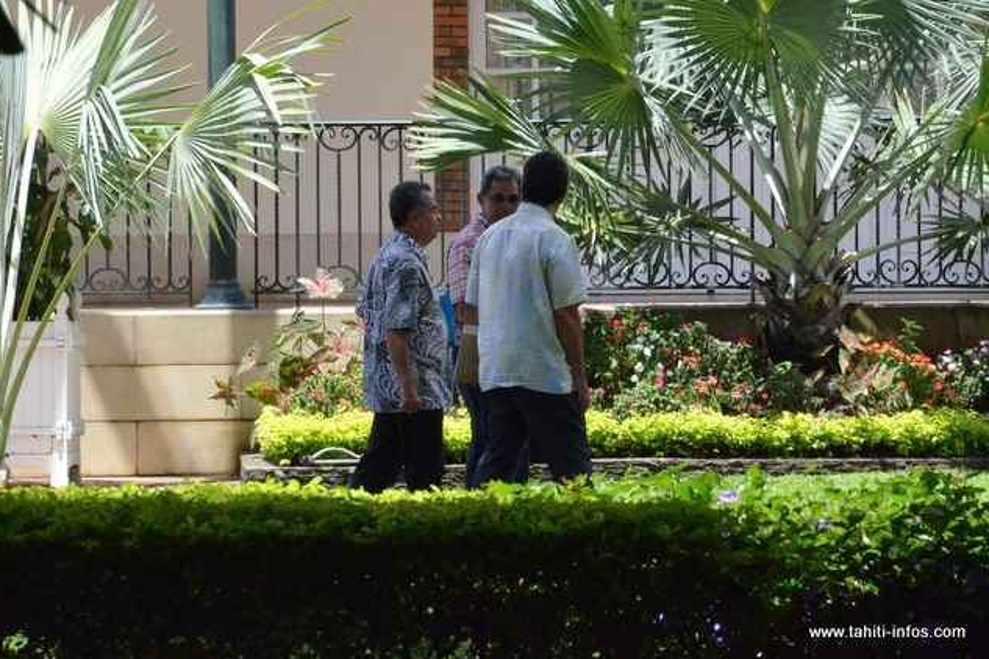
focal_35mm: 212
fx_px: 5824
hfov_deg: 9.7
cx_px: 492
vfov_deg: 6.5
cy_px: 330
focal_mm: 140
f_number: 13
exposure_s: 1/2500
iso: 5000
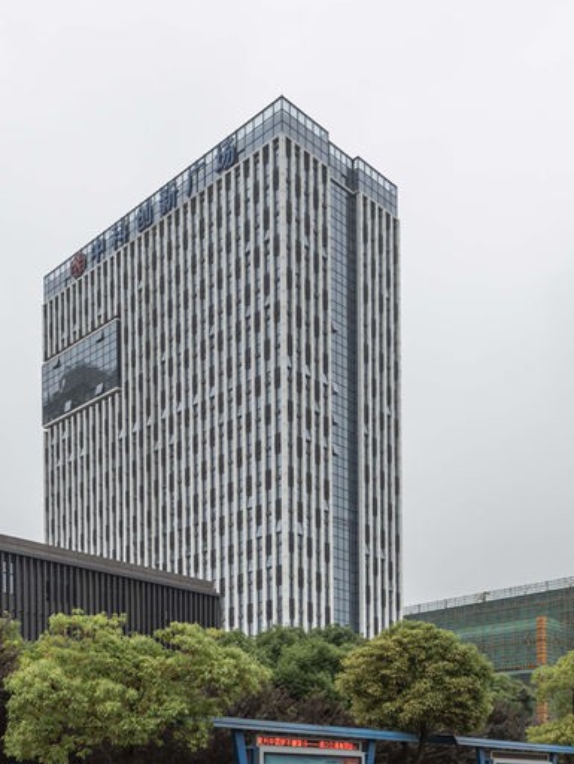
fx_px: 597
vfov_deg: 65.3
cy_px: 375
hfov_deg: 50.8
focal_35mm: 27
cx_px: 215
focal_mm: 18
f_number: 8
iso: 200
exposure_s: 1/250
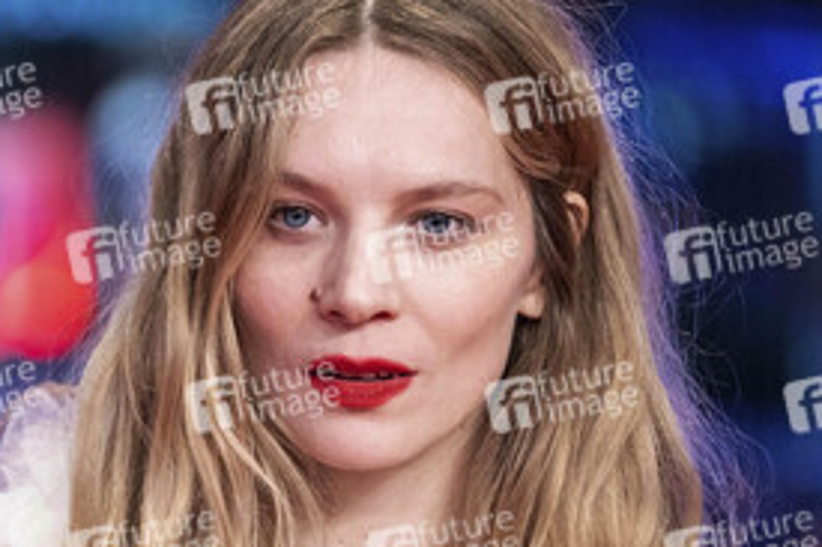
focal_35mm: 344
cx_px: 184
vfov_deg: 4.0
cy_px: 323
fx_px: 7850
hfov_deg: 6.0
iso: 2500
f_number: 2.8
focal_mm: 140
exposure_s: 1/210
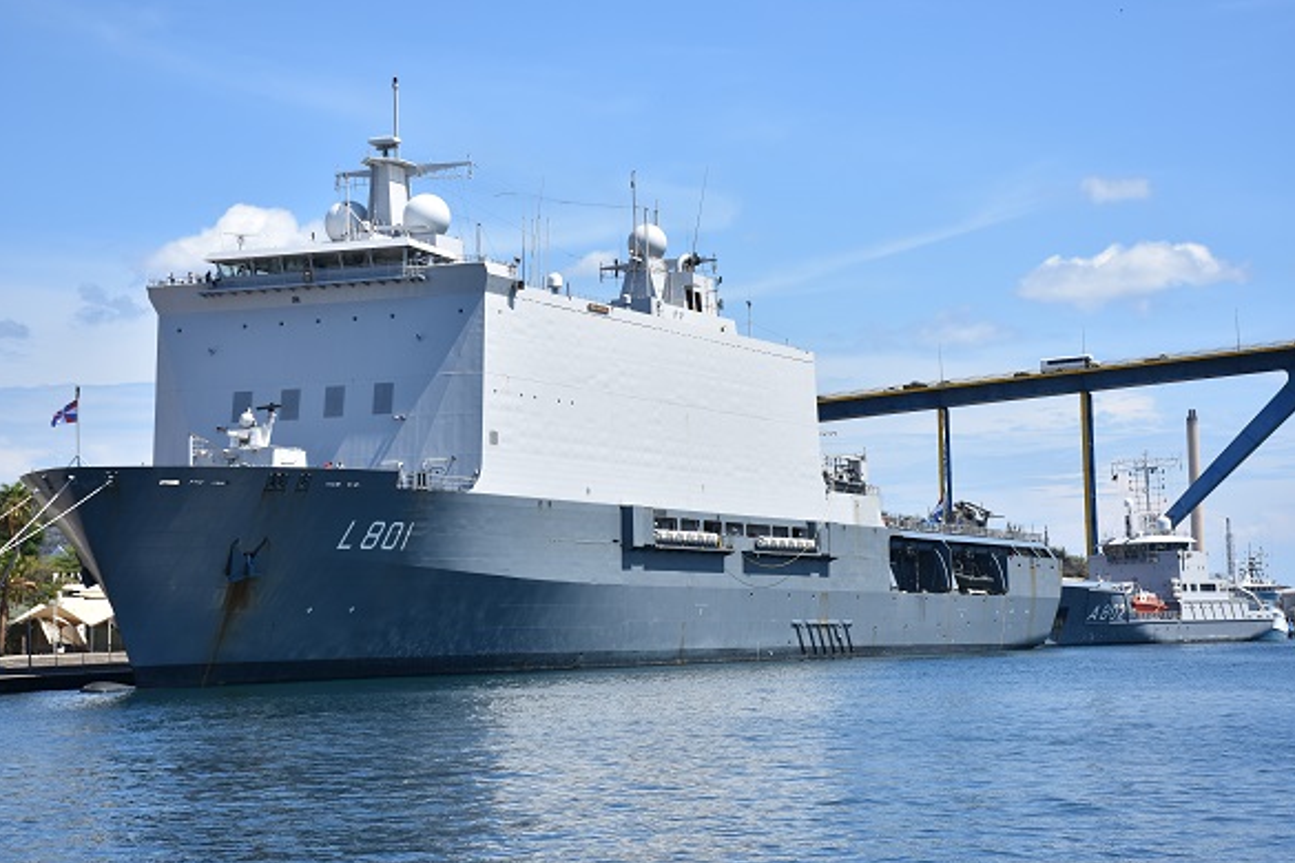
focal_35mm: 80
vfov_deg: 17.1
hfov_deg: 25.4
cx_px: 642
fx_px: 2878
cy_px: 427
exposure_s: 1/500
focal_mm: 52
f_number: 8
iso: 140
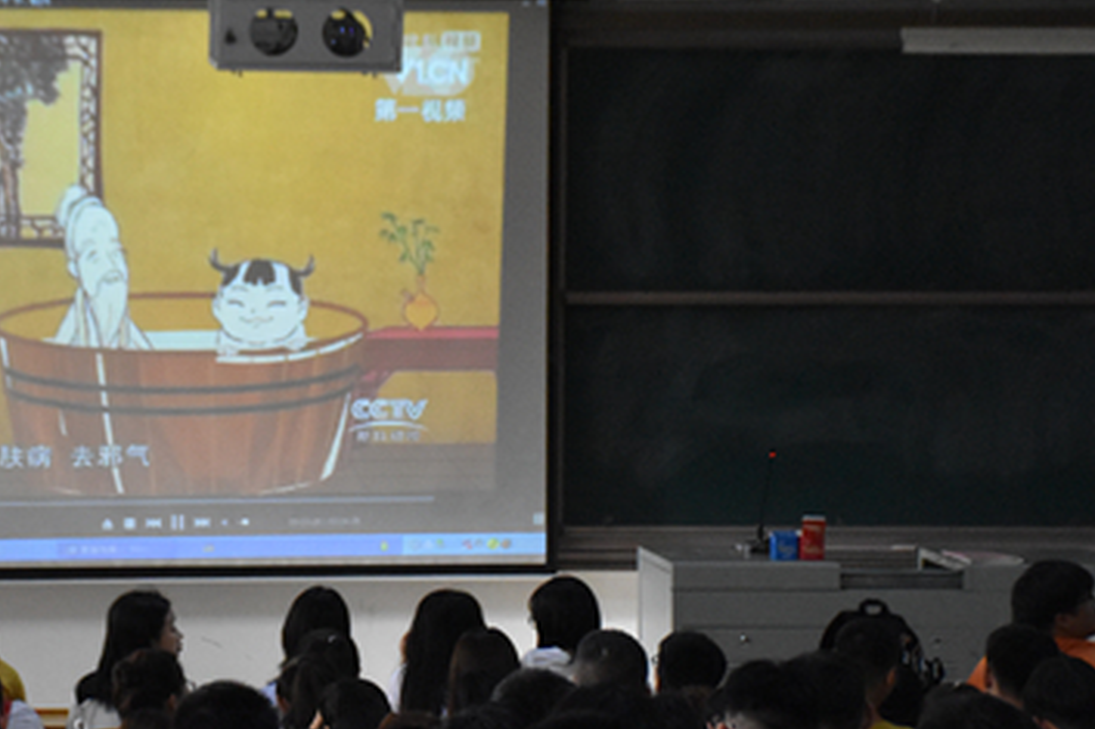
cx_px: 264
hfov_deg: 15.0
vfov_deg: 10.1
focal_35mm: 136
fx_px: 4135
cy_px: 400
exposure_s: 1/500
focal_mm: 50
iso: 5000
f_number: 4.8
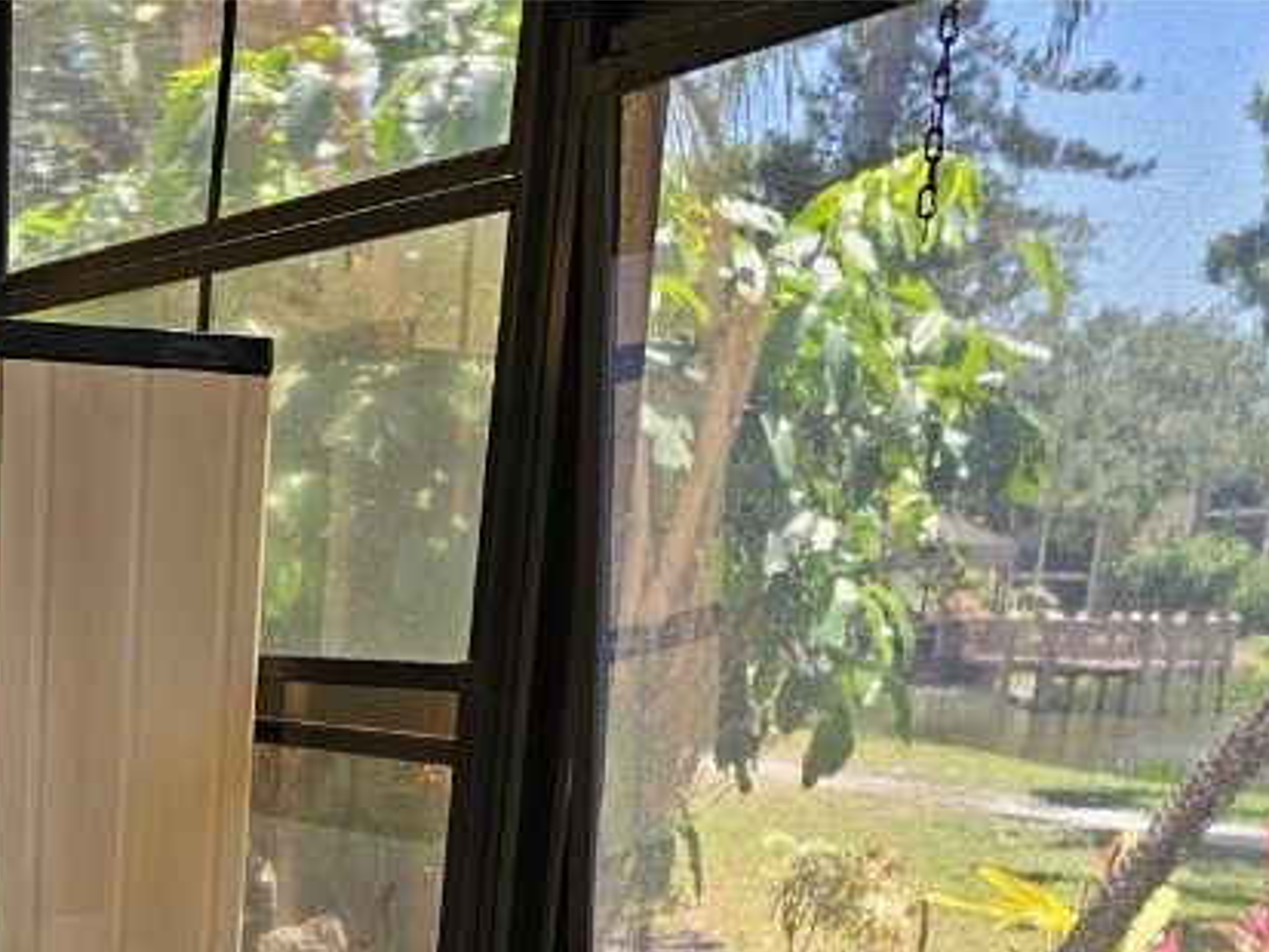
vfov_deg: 23.3
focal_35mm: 57
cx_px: -43
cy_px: 1176
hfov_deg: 30.9
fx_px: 2090
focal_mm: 6.3
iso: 40
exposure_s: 1/120
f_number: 1.7
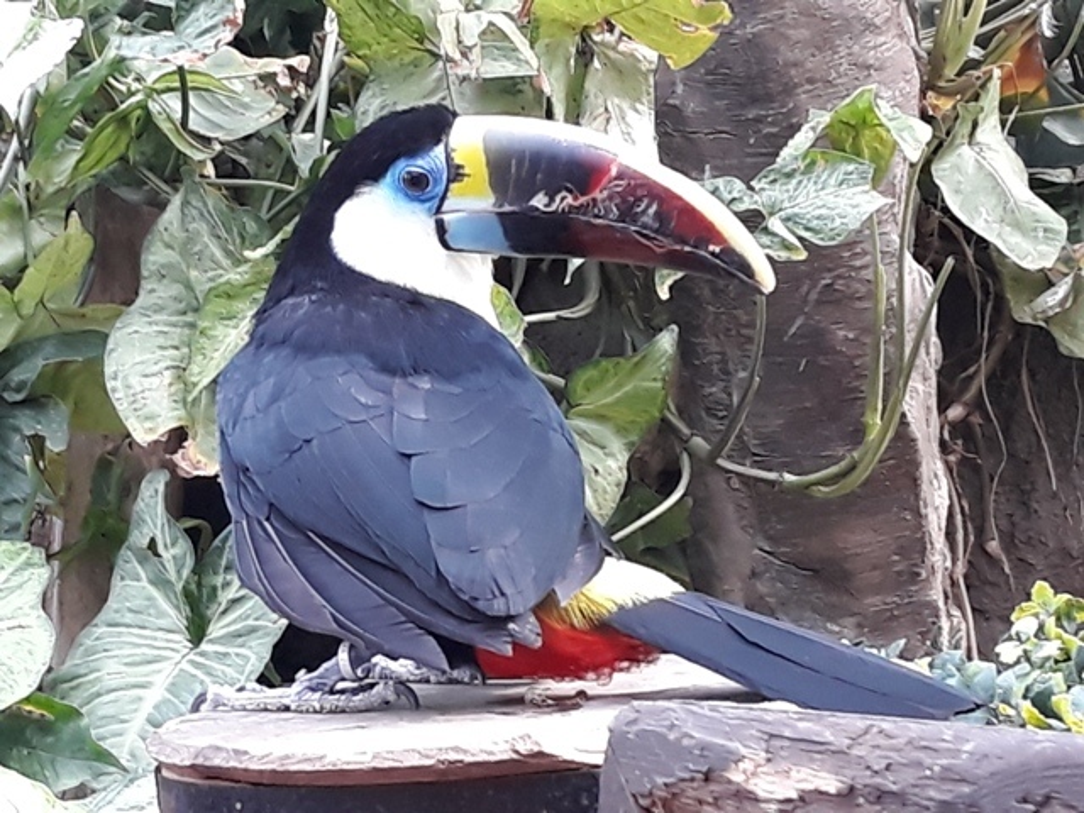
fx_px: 846
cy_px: 406
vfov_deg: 51.4
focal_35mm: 27
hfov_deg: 65.3
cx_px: 542
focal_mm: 3.71
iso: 125
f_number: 1.7
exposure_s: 1/40
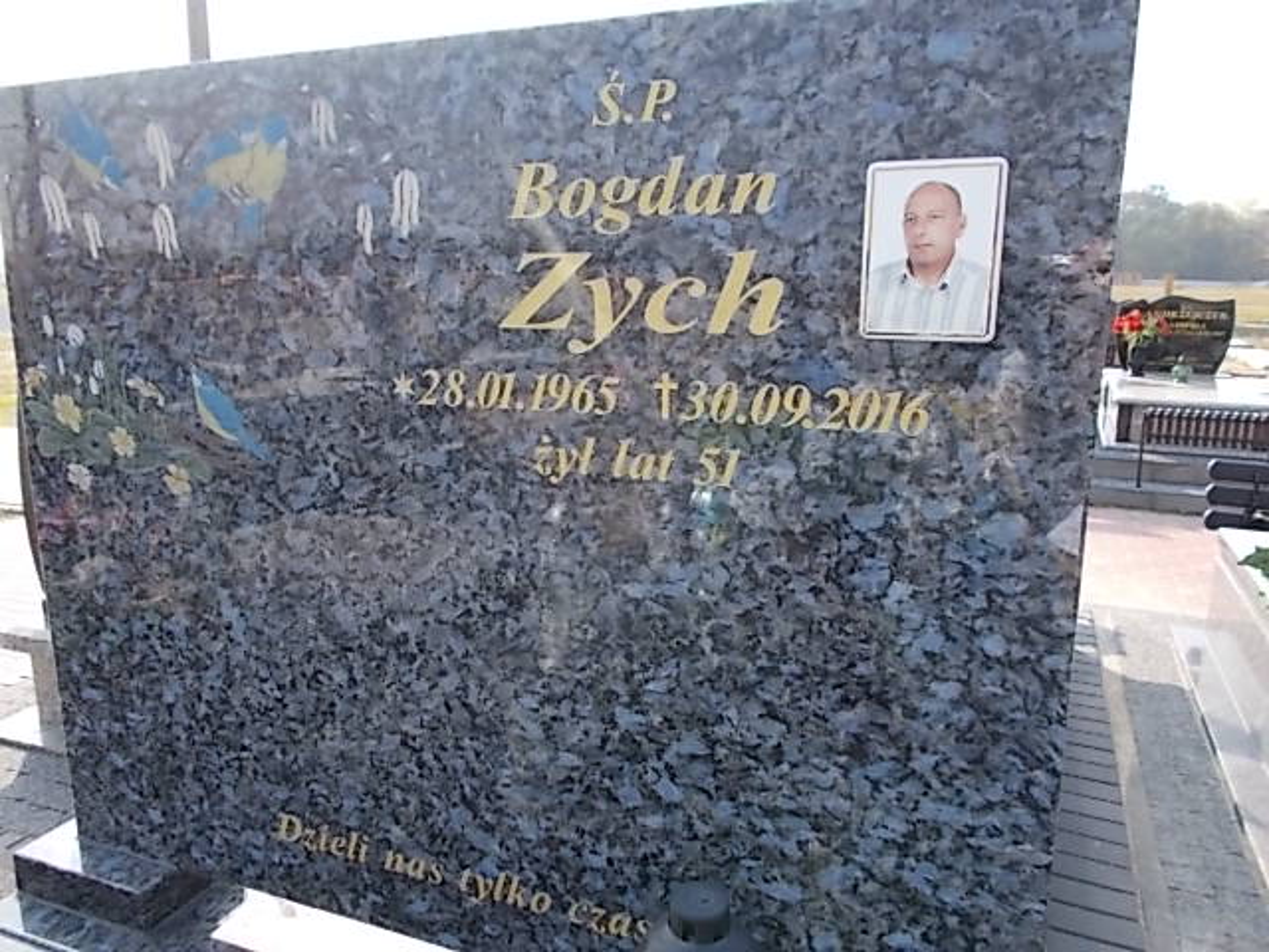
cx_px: 634
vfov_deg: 53.1
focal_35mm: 26
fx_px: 953
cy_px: 476
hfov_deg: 67.3
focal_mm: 4.6
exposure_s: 1/320
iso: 80
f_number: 3.2
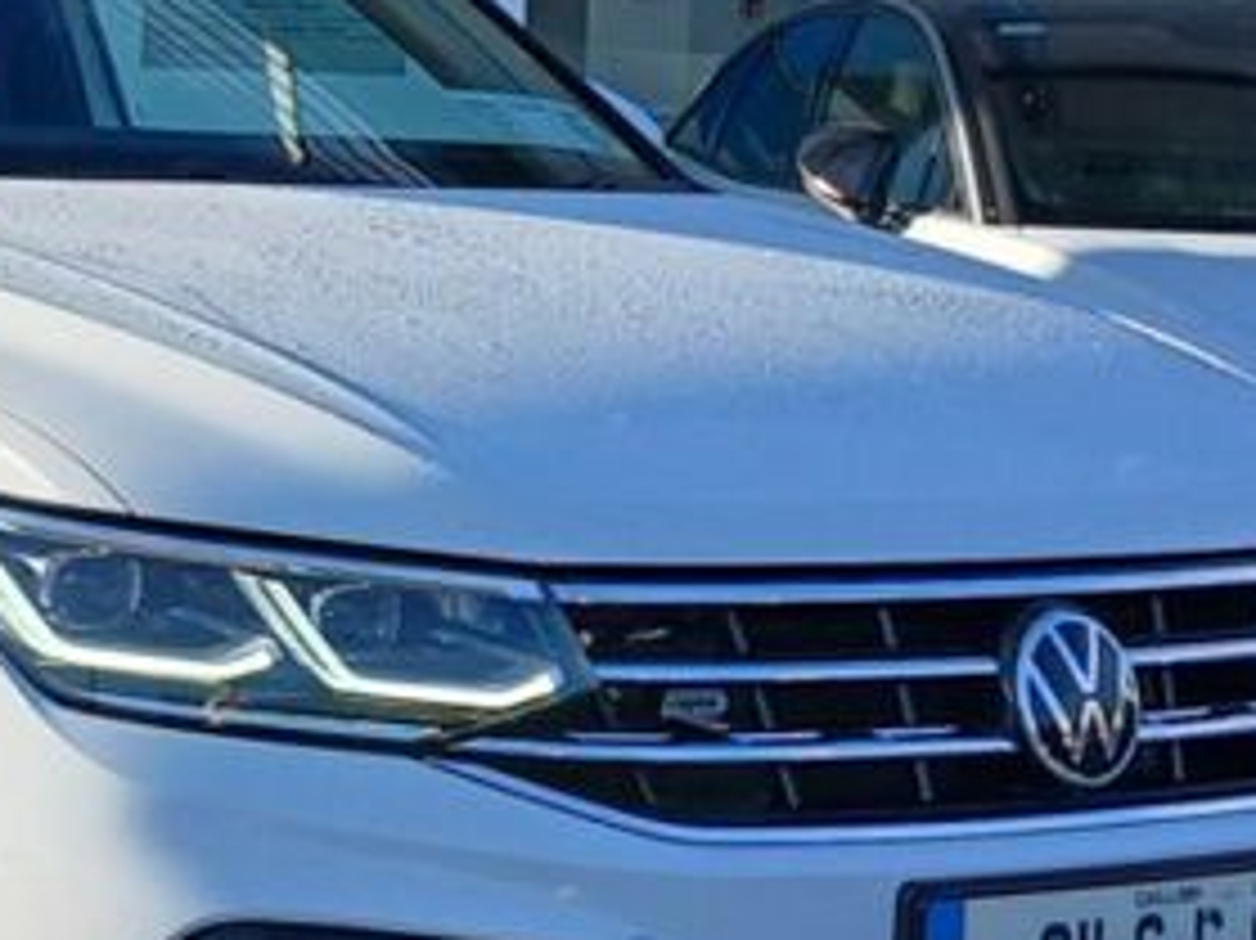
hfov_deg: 31.7
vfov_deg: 26.0
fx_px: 2031
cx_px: -9
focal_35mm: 56
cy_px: 598
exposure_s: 1/473
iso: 20
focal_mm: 3.98
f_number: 1.8
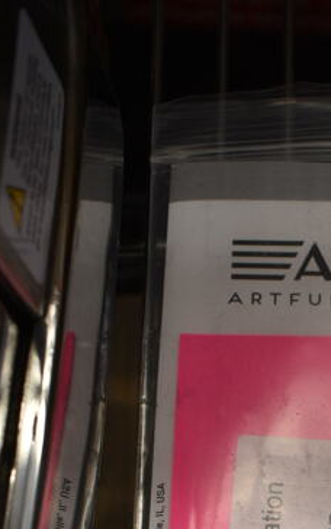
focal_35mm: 69
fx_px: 994
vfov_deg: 27.1
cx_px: 379
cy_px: 594
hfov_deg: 18.1
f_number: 3.5
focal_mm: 18
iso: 220
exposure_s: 1/30
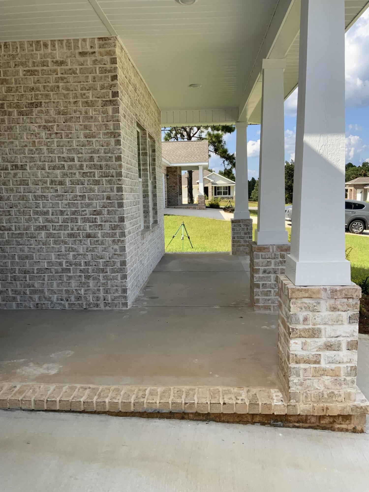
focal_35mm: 29
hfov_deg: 48.2
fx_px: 412
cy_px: 246
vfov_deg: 61.7
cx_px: 184
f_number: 1.8
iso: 16
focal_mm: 3
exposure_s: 1/929
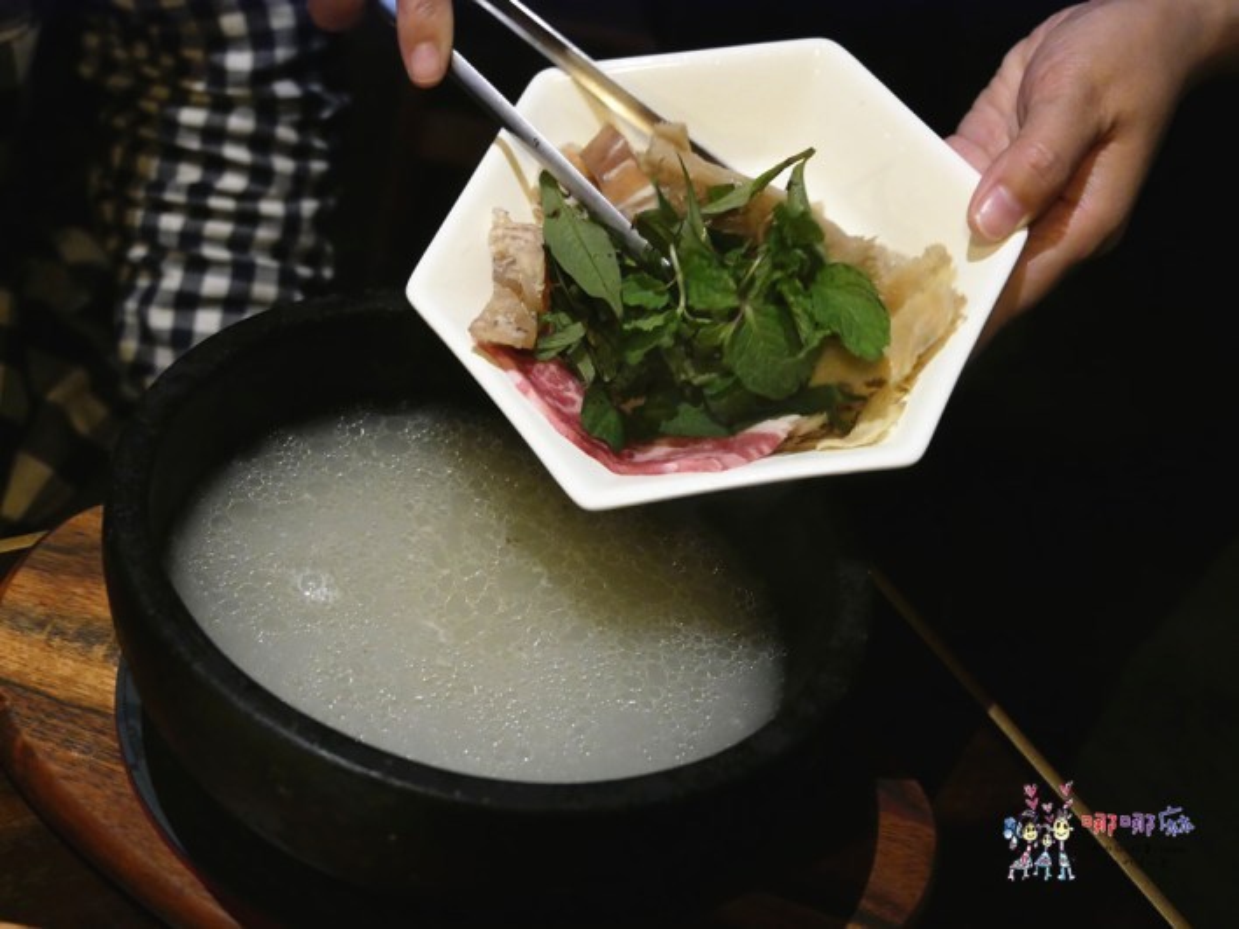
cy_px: 464
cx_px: 620
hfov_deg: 32.2
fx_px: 2148
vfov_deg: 24.4
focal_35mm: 60
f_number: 4.4
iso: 3200
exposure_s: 1/40
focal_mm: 30
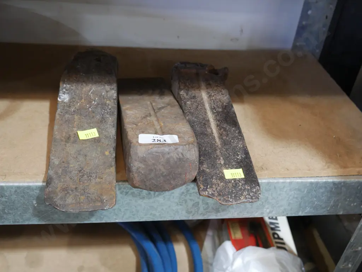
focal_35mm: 40
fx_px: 418
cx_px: 181
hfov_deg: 46.8
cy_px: 136
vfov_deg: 36.0
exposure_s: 1/60
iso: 1600
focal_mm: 20
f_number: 4.4
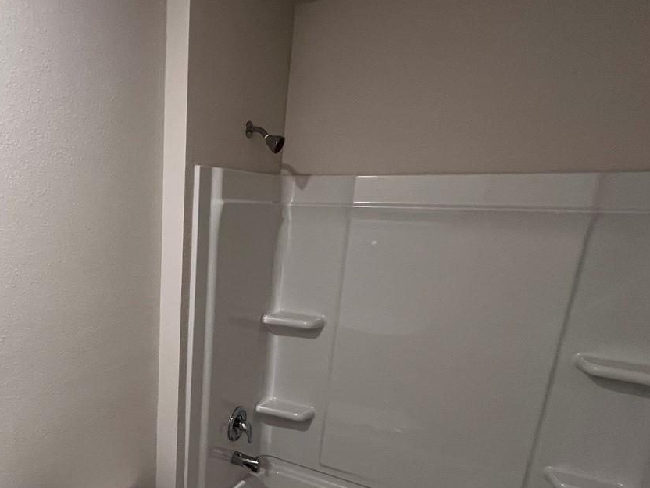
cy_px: 352
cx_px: 166
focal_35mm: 25
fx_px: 469
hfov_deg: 65.3
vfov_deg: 53.0
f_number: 1.8
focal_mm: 1.57
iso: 160
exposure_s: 1/60
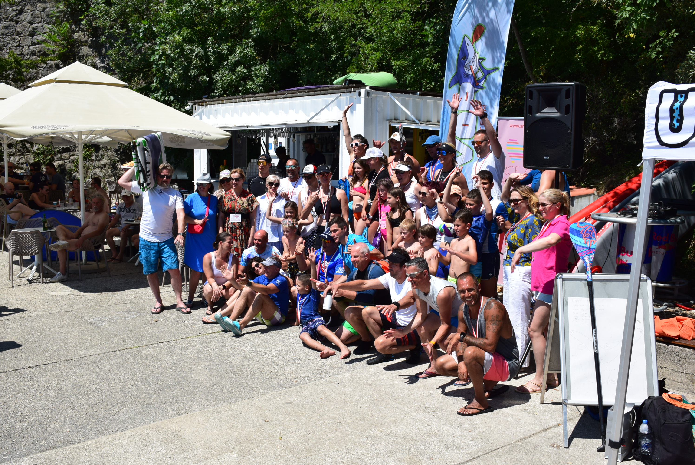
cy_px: 232
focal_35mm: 34
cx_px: 348
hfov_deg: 55.1
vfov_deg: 38.4
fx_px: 667
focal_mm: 23
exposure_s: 1/500
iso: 320
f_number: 11
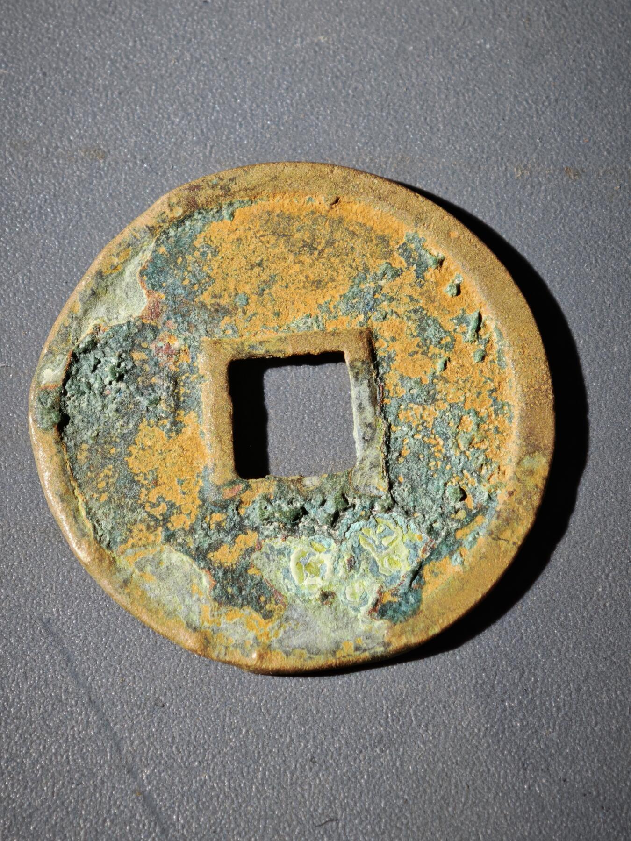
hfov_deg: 13.2
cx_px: 316
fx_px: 2722
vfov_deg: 17.6
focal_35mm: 112
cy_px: 420
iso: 250
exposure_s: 1/100
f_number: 2
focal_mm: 9
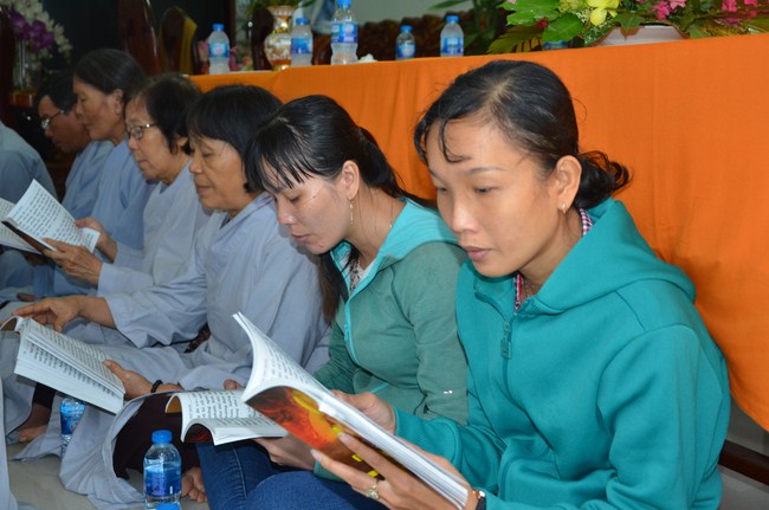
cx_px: 384
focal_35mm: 52
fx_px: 1120
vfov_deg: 25.7
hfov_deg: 37.9
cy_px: 255
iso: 640
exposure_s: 1/60
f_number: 4.5
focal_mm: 35
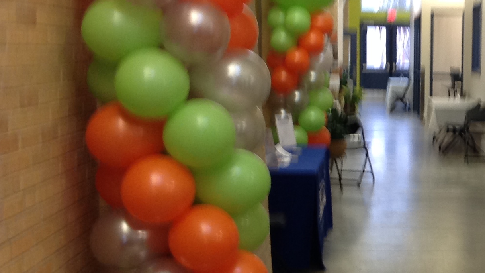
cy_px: 160
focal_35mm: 81
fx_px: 1042
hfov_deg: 25.1
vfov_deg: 14.9
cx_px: 468
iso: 125
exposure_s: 1/15
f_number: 2.4
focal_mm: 4.28
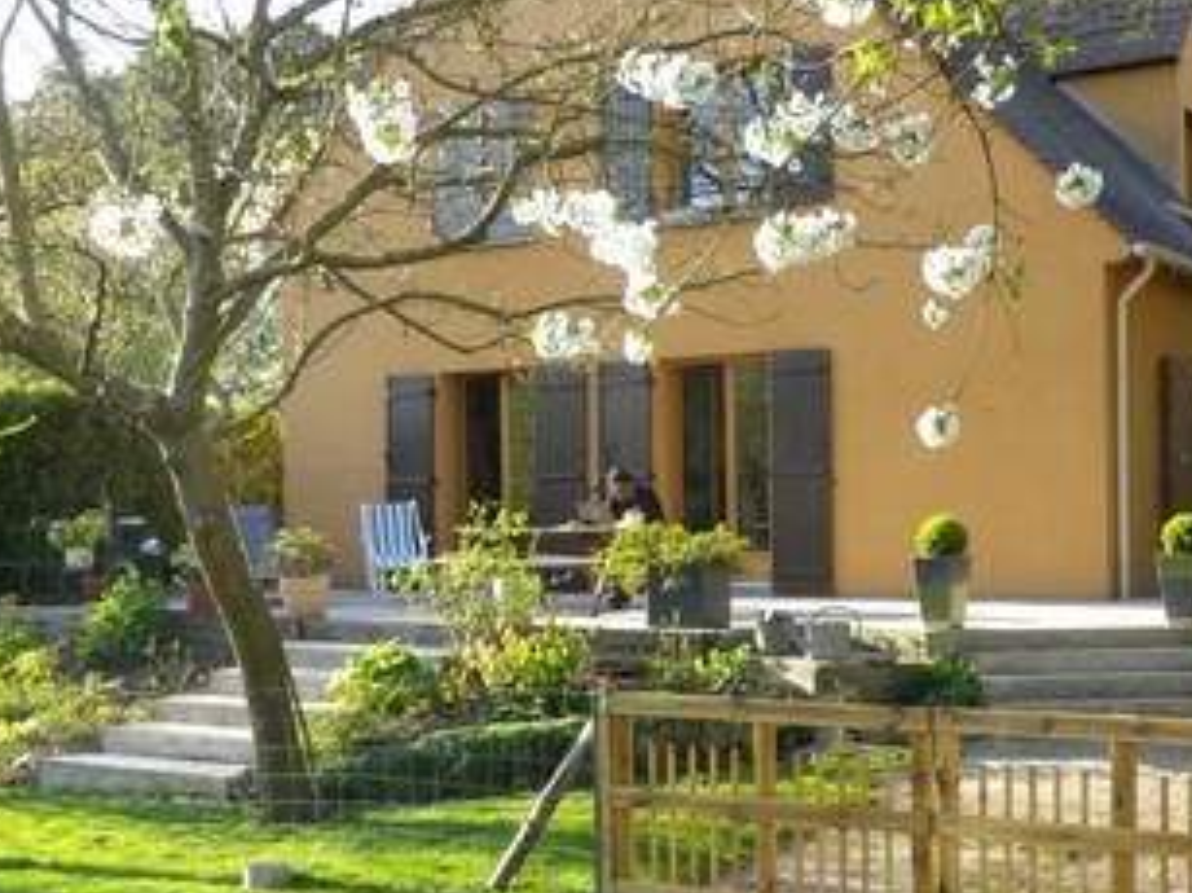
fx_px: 1859
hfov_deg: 35.5
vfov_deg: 27.0
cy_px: 501
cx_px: 637
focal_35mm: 54
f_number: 4.2
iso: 80
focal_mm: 8.2
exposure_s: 1/60
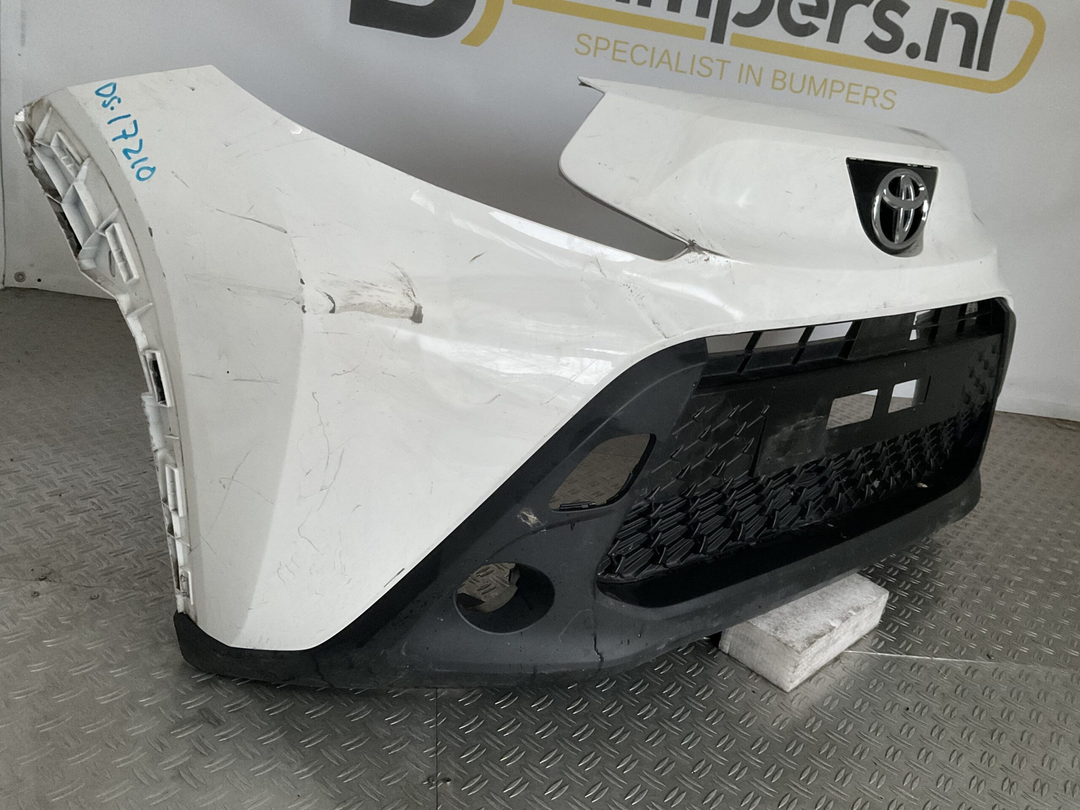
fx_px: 905
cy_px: 405
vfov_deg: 48.2
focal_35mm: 29
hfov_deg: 61.7
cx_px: 540
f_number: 1.8
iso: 250
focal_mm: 3
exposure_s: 1/60
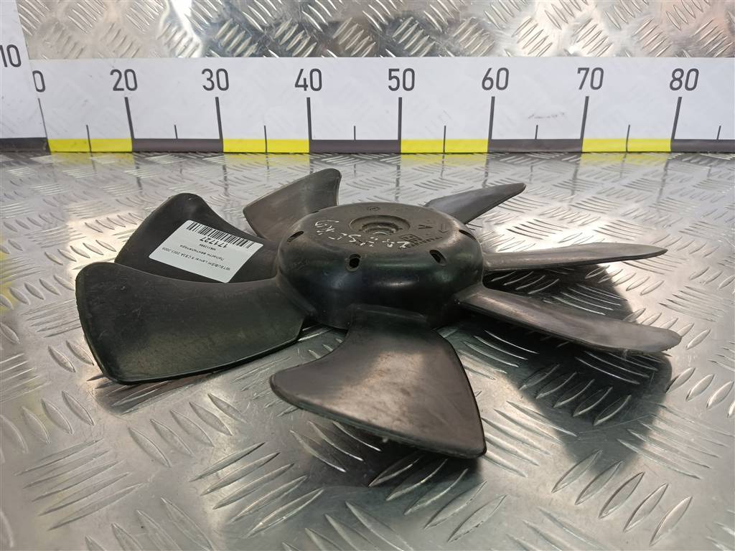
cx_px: 368
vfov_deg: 51.4
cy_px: 276
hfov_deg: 65.3
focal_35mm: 27
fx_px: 573
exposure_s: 1/100
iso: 114
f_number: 1.6
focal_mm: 4.11
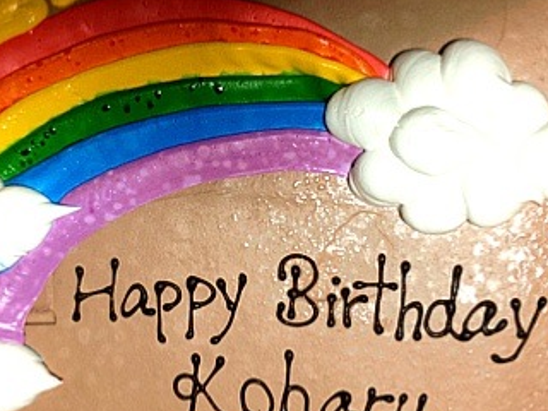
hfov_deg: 27.7
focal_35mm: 70
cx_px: 226
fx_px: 1108
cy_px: 187
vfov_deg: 21.0
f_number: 2.4
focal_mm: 4.28
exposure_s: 1/20
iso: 100
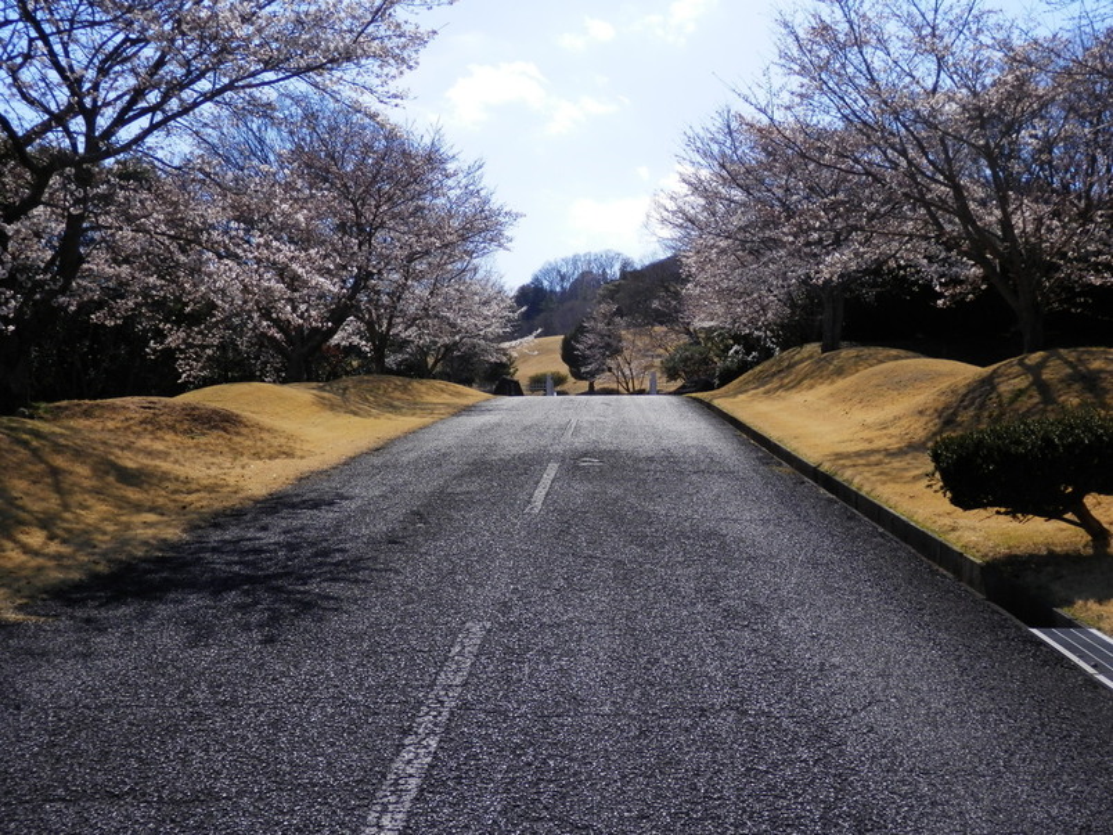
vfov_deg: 36.0
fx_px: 1286
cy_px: 418
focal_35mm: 40
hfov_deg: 46.8
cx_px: 556
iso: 80
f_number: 10.4
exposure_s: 1/125
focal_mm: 7.3
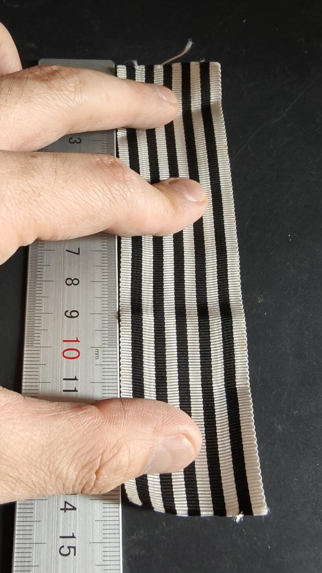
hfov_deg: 37.8
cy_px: 315
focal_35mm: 31
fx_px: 471
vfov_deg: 62.5
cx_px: 152
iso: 500
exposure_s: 1/50
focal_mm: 2.32
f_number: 2
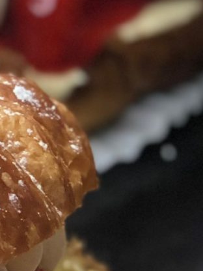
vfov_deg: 5.6
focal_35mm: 351
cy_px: 55
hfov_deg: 4.2
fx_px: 2745
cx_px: -99
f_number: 2.8
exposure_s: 1/31
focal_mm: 6.6
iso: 50
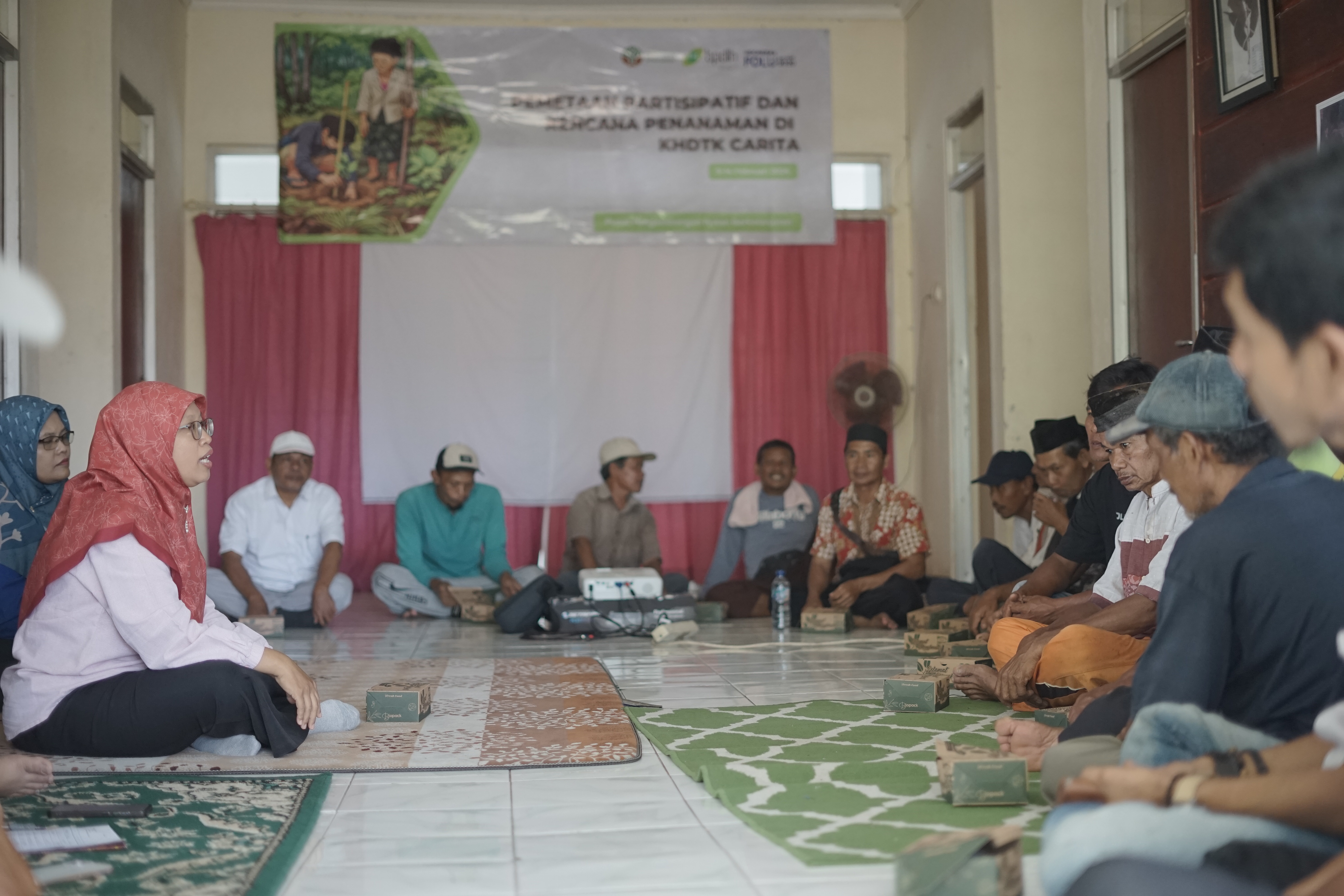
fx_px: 1867
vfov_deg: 27.0
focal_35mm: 50
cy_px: 448
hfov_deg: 39.6
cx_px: 672
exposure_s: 1/400
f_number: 1.8
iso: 1000
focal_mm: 50
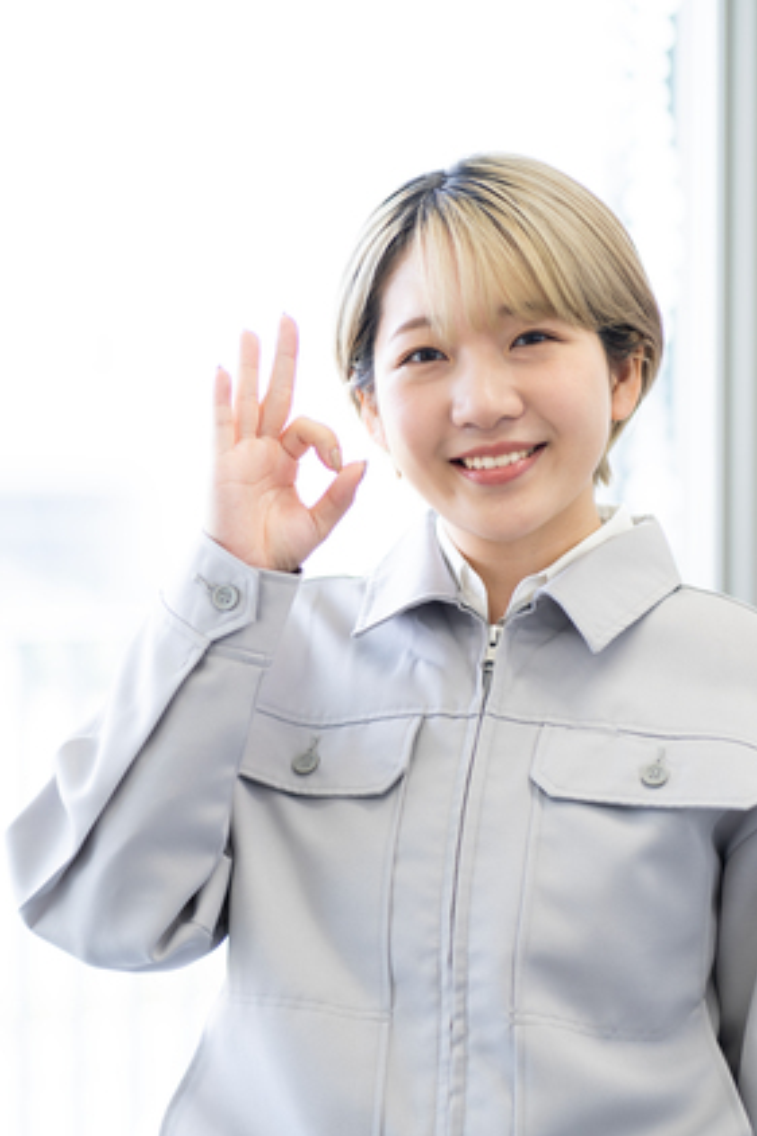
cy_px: 568
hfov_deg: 10.6
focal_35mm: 129
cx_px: 388
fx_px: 4072
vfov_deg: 15.9
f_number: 2
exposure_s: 1/160
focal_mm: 85
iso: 100
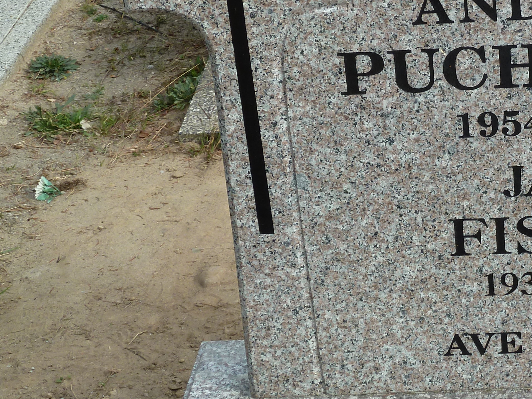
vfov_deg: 14.7
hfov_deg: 19.2
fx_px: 1537
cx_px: 506
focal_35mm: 100
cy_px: 103
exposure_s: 1/400
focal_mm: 7.9
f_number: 4
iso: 80
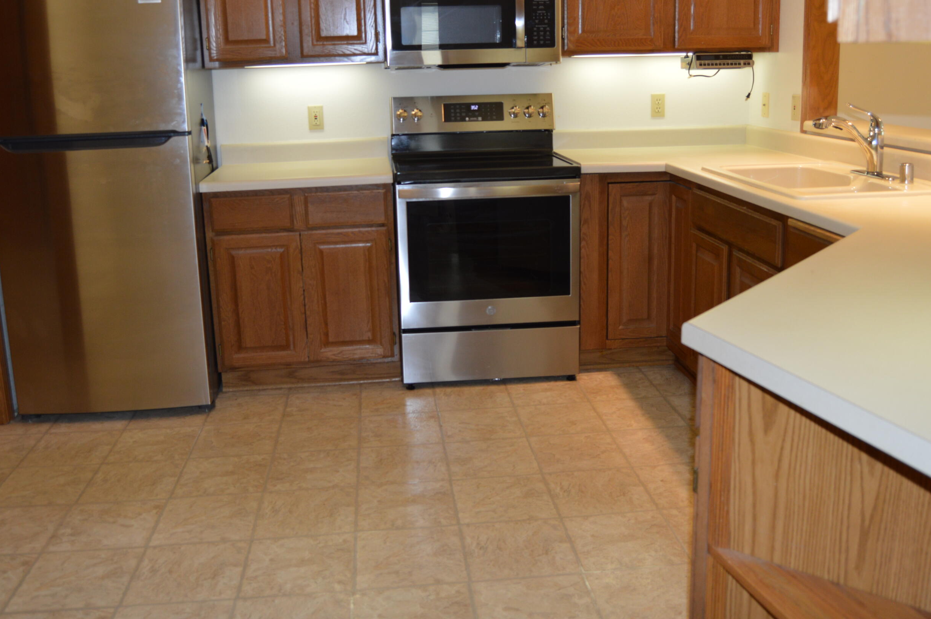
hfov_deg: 57.3
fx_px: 852
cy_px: 242
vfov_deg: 39.7
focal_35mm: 33
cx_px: 452
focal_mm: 18
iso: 400
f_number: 3.5
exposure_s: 1/60
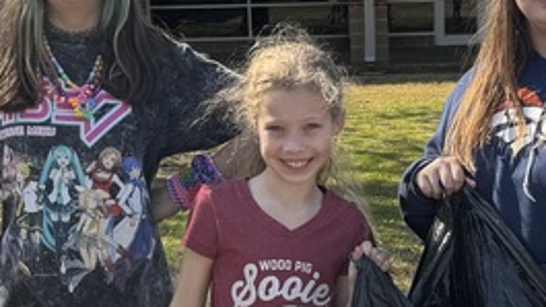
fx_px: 1462
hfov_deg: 21.1
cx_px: 361
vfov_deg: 11.8
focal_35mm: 101
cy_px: 326
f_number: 1.78
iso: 80
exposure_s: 1/1678
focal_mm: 6.76
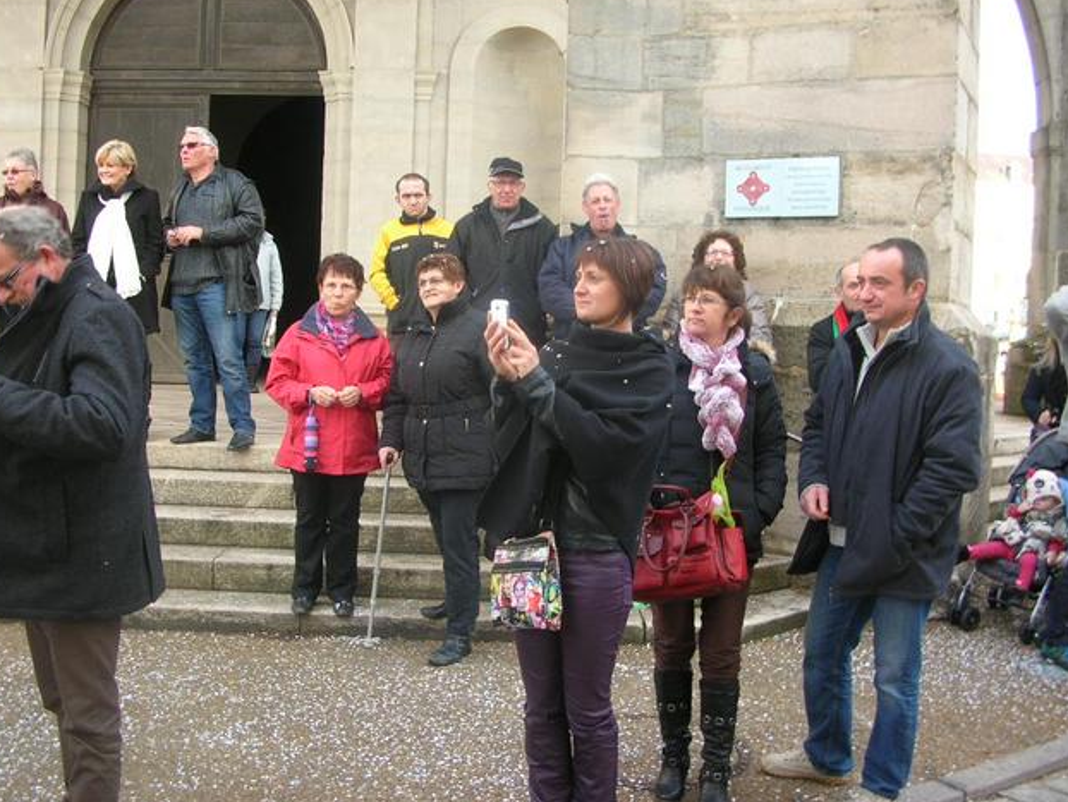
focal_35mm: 36
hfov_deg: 51.3
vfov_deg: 39.7
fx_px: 1111
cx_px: 527
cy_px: 393
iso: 50
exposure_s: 1/64.2
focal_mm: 5.8
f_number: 2.8
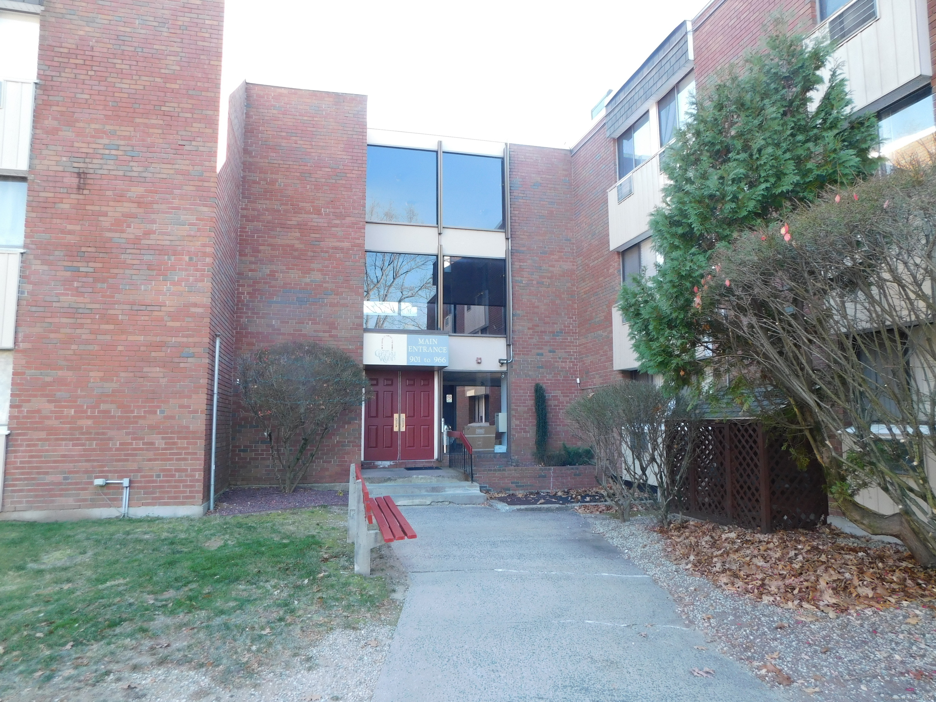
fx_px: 622
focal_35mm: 23
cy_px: 351
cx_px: 468
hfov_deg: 73.9
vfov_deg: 58.9
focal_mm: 4
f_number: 3
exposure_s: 1/80
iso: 125
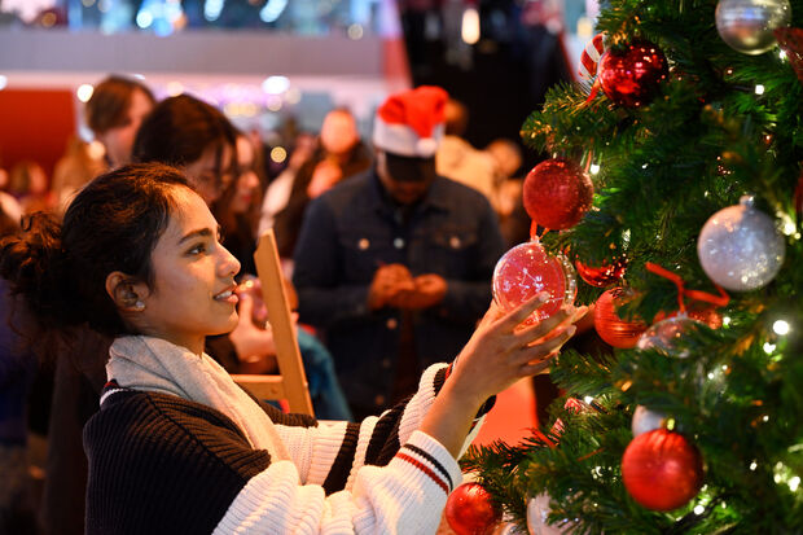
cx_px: 402
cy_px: 268
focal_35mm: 70
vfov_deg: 19.4
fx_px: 1561
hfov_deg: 28.9
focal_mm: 70
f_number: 3.5
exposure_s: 1/80
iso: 3200
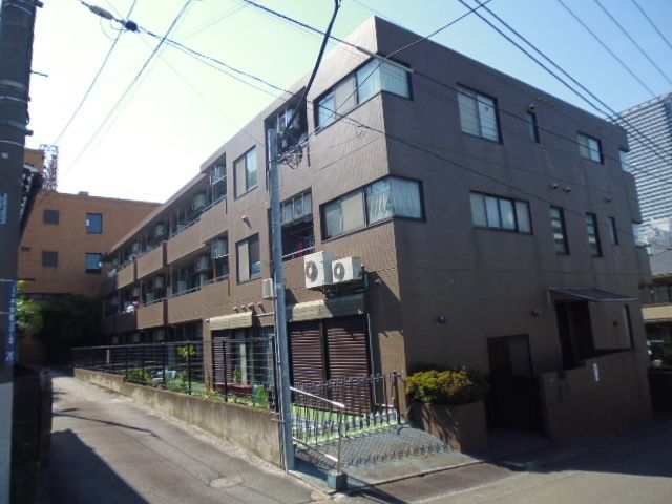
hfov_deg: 71.6
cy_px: 252
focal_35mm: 24
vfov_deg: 56.8
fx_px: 466
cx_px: 336
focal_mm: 4.3
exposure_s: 1/80
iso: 160
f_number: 9
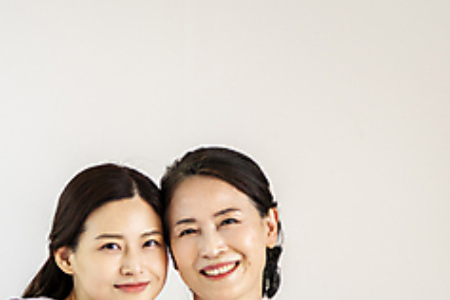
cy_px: 372
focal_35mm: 157
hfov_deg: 12.9
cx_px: -17
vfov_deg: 8.6
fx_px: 1962
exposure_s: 1/200
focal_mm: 62
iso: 200
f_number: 2.8
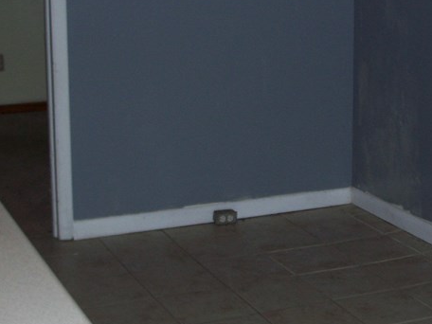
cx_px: 256
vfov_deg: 17.8
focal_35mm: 83
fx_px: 1036
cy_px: 126
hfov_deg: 23.5
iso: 125
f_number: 2.8
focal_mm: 7.8
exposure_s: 1/60
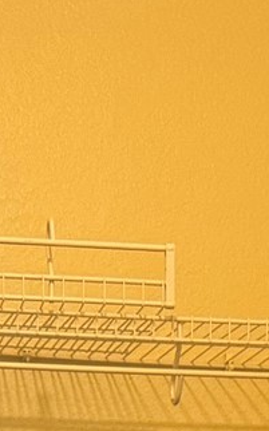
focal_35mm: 162
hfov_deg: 8.1
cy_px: 970
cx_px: 163
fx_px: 1902
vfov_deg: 11.2
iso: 250
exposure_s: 1/59
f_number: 1.78
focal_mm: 6.76
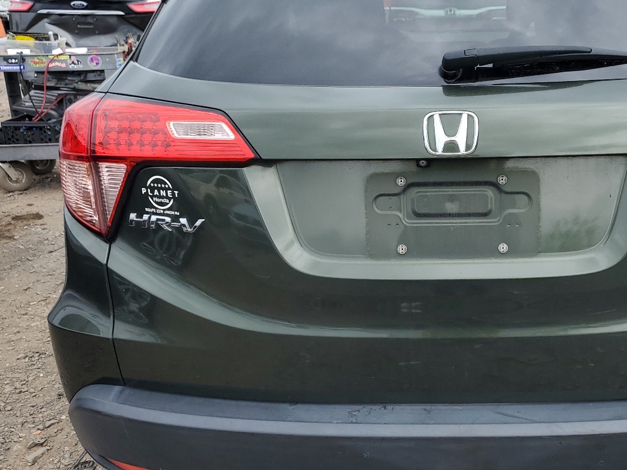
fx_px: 706
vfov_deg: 36.8
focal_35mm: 39
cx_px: 435
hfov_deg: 46.8
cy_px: 219
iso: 50
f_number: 1.5
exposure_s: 1/1250
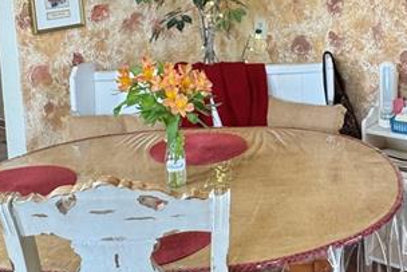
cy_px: 19
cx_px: 327
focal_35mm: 49
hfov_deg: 38.8
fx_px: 554
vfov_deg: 26.5
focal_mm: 2.22
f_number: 2.2
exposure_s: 1/60
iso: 200
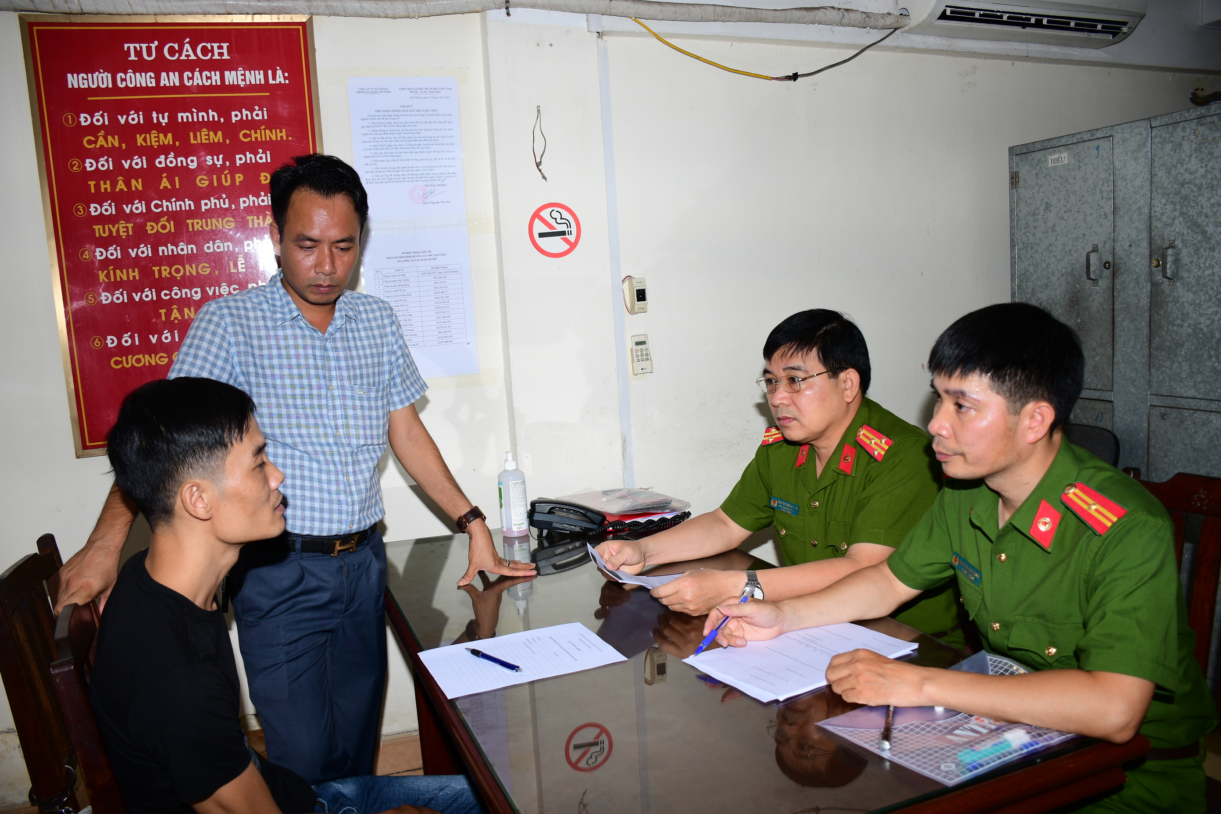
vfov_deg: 47.9
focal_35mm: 27
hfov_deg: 67.4
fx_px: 916
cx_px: 610
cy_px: 407
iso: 100
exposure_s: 1/200
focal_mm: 18
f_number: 3.5
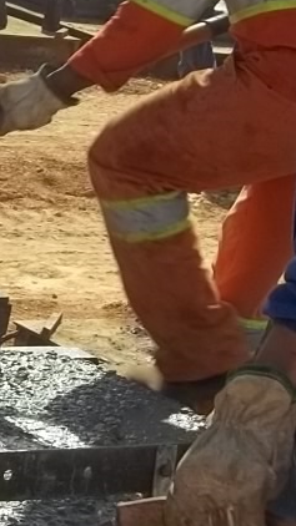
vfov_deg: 13.3
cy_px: 191
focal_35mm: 162
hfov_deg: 7.1
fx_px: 2263
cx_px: -382
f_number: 11.1
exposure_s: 1/100
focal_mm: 8.8
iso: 64
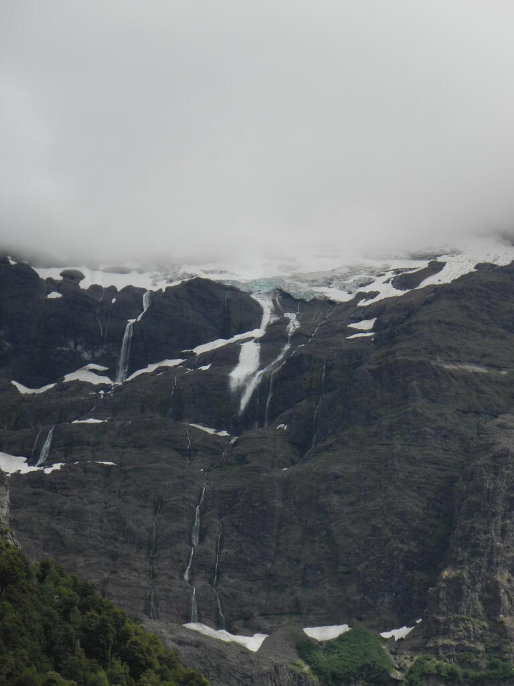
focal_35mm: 119
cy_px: 343
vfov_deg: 16.6
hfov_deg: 12.5
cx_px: 257
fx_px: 2356
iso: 100
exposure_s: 1/640
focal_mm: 25.4
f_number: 4.5
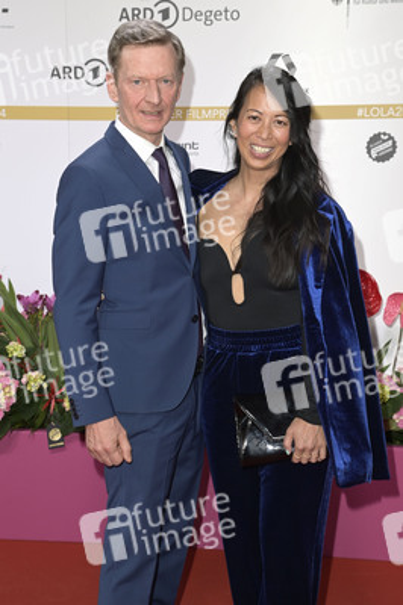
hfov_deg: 20.9
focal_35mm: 65
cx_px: 202
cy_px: 302
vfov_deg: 31.0
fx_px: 1093
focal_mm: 65
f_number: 6.3
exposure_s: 1/250
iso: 640
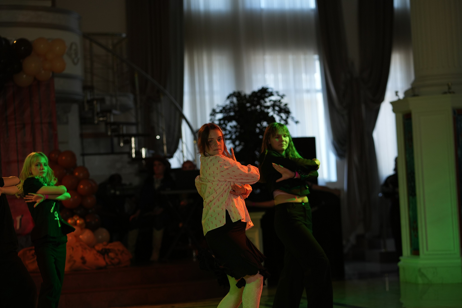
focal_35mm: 85
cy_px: 154
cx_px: 231
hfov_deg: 23.9
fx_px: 1091
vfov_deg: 16.1
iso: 800
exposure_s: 1/400
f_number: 2.2
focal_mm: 85
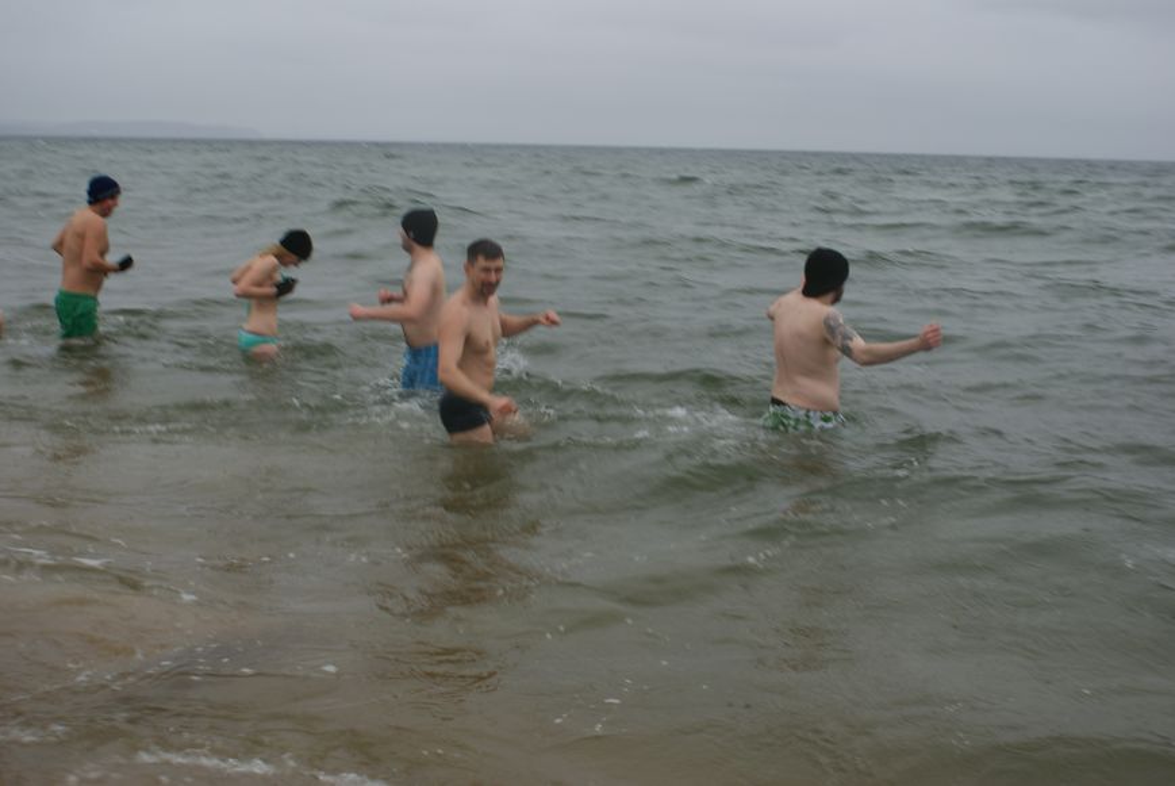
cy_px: 393
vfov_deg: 32.0
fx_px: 1372
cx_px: 588
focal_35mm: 42
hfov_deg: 46.4
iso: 100
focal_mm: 28
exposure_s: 1/50
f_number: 4.5
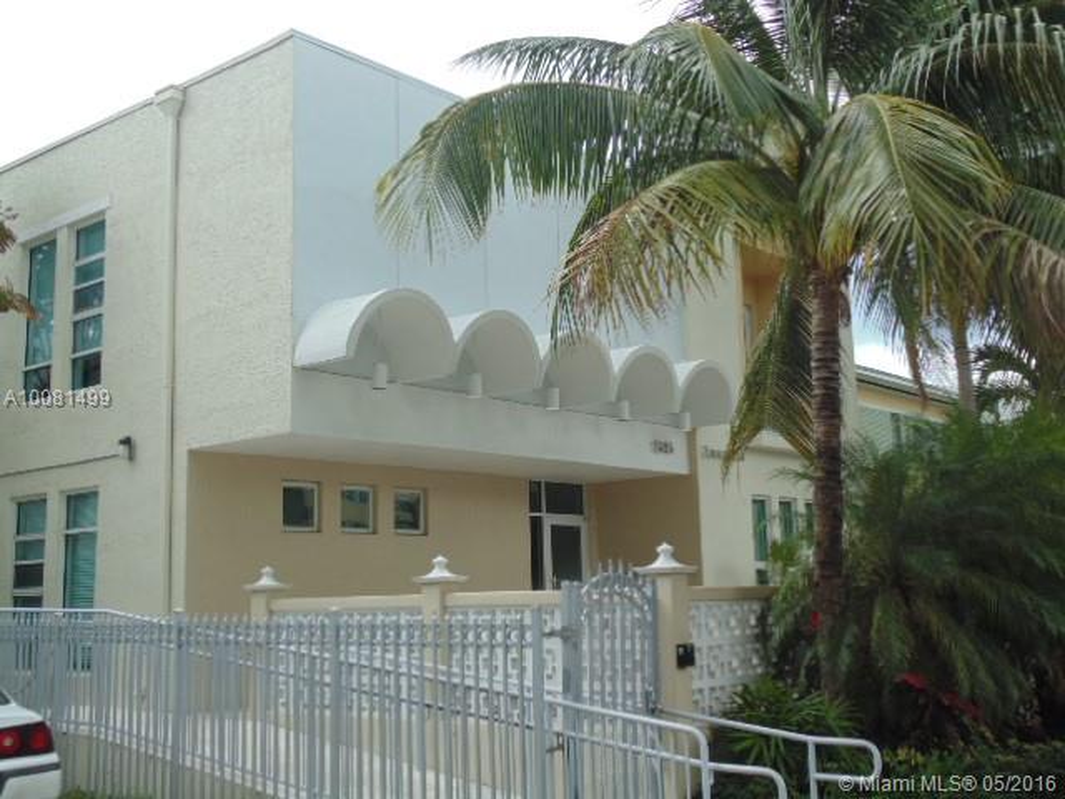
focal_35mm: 41
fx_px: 1261
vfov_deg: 35.1
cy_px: 400
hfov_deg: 45.8
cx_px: 532
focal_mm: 7.4
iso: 80
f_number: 3.6
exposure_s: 1/250
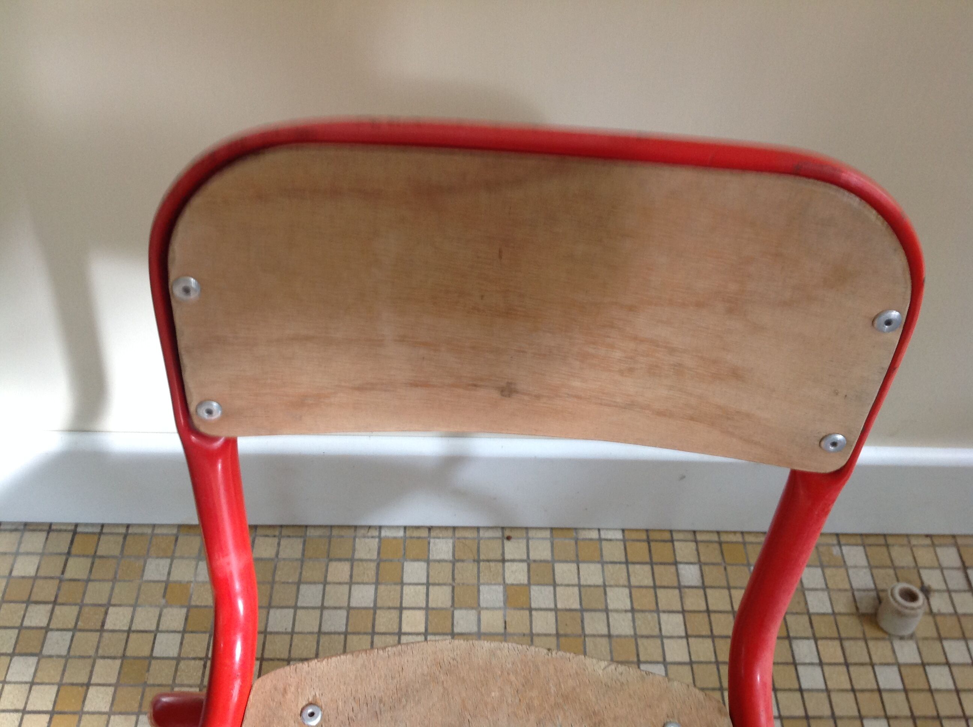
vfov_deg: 40.6
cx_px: 486
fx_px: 982
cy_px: 364
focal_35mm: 35
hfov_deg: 52.7
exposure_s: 1/15
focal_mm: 4.28
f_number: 2.4
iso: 100
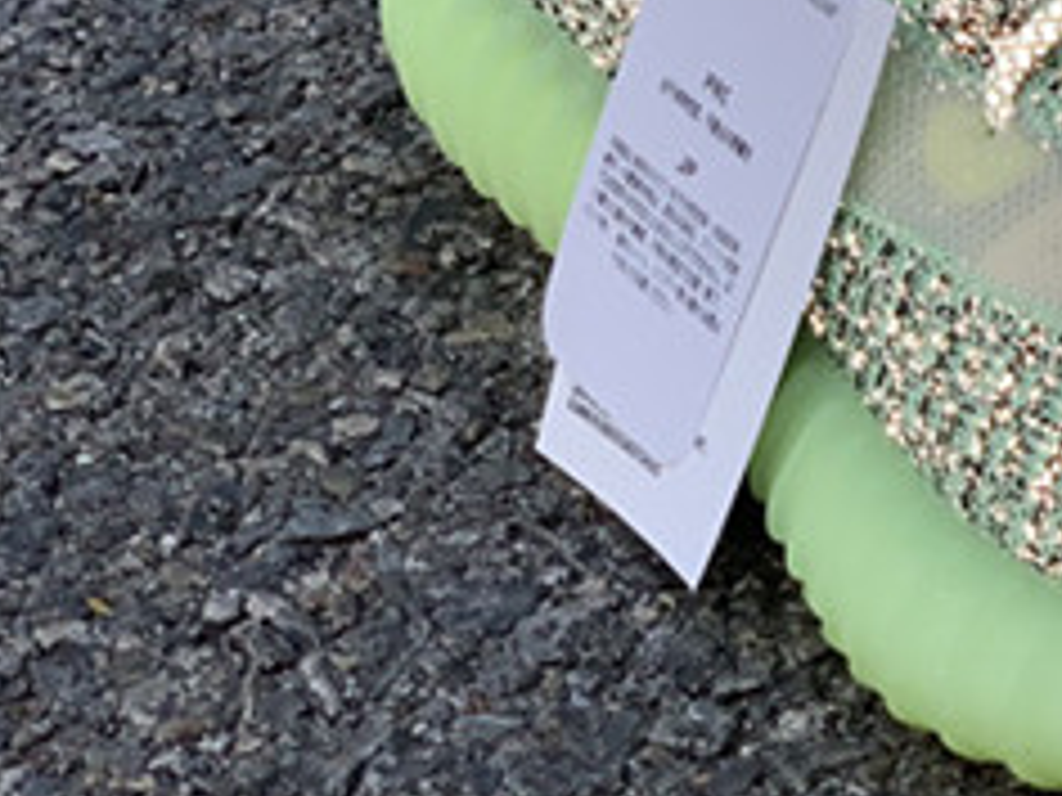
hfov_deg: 10.7
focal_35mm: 176
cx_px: 1714
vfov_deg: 8.3
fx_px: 5400
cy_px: -211
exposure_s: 1/151
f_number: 2.4
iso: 16
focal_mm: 6
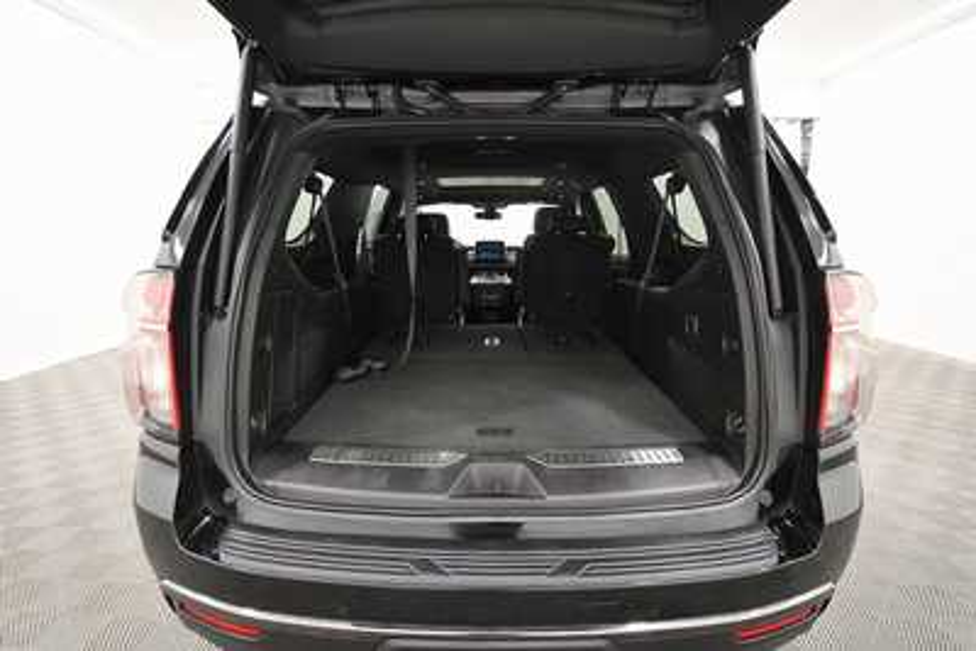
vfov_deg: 64.6
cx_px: 488
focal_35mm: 19
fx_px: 515
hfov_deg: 86.9
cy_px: 326
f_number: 4.8
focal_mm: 13
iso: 2800
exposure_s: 1/125
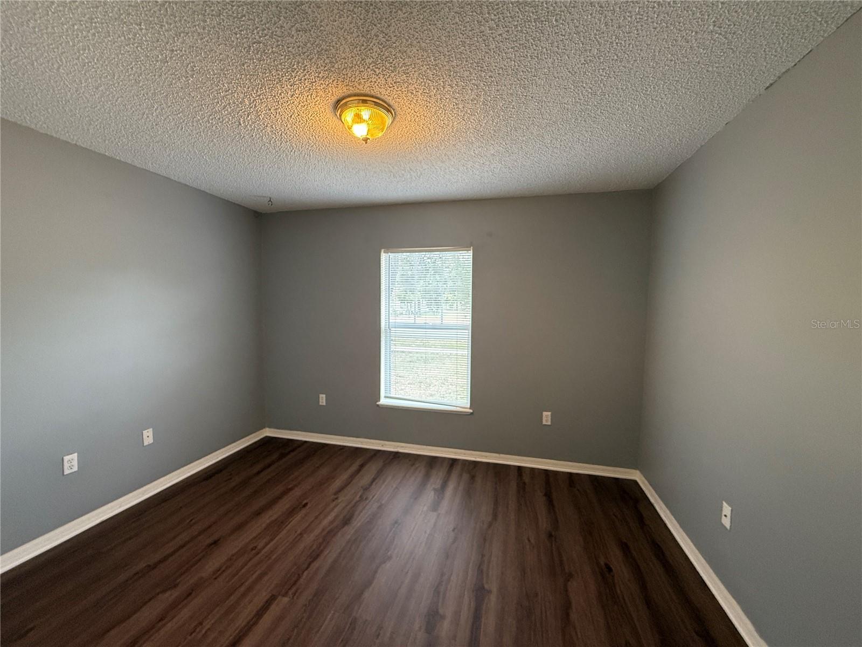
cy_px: 324
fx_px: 349
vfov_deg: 85.7
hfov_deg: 102.1
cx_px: 431
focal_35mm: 14
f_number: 2.2
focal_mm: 2.22
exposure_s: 1/120
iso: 500
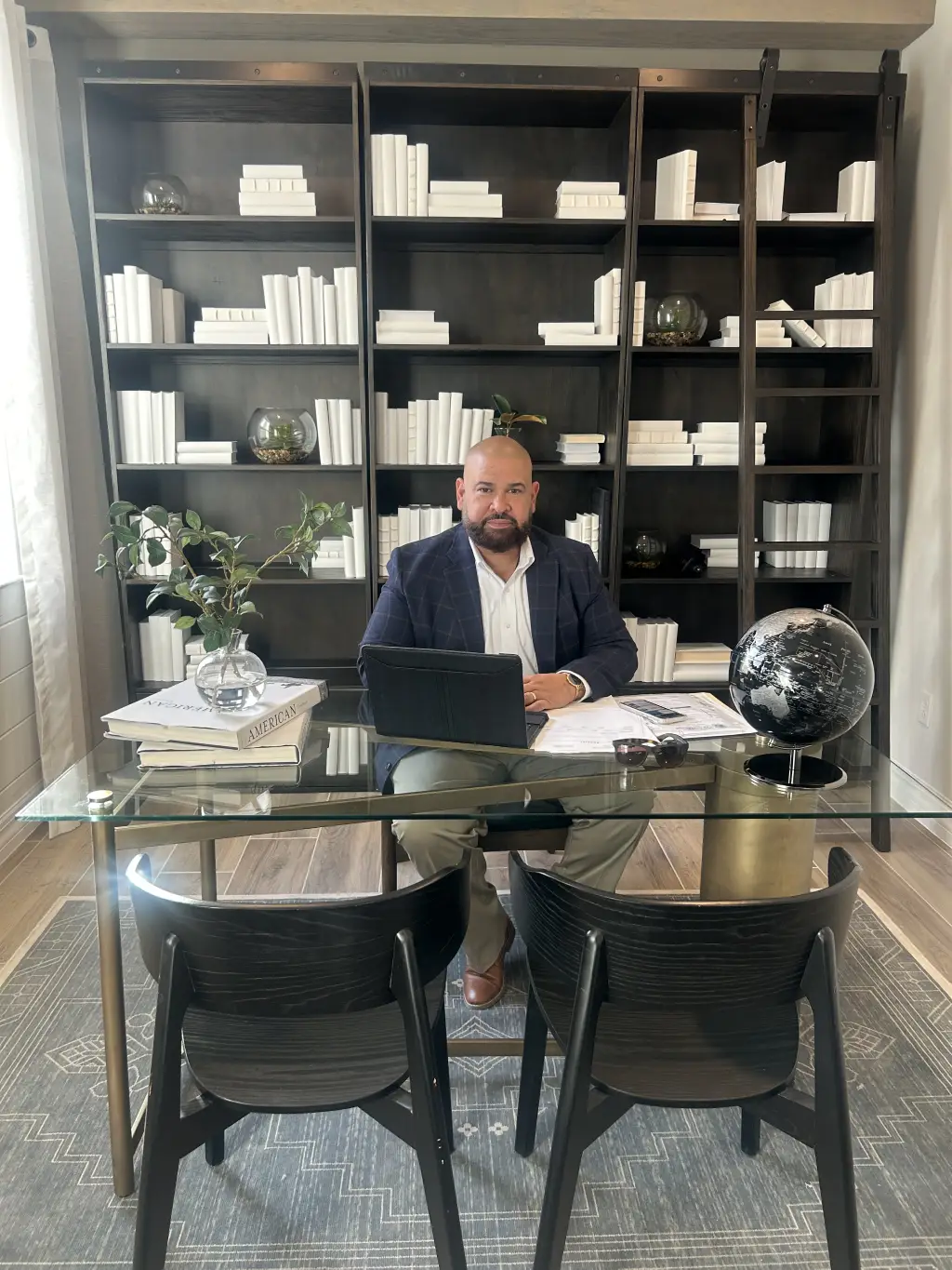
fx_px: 953
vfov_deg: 67.3
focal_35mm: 26
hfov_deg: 53.1
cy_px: 635
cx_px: 476
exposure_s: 1/60
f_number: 1.5
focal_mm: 5.7
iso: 64
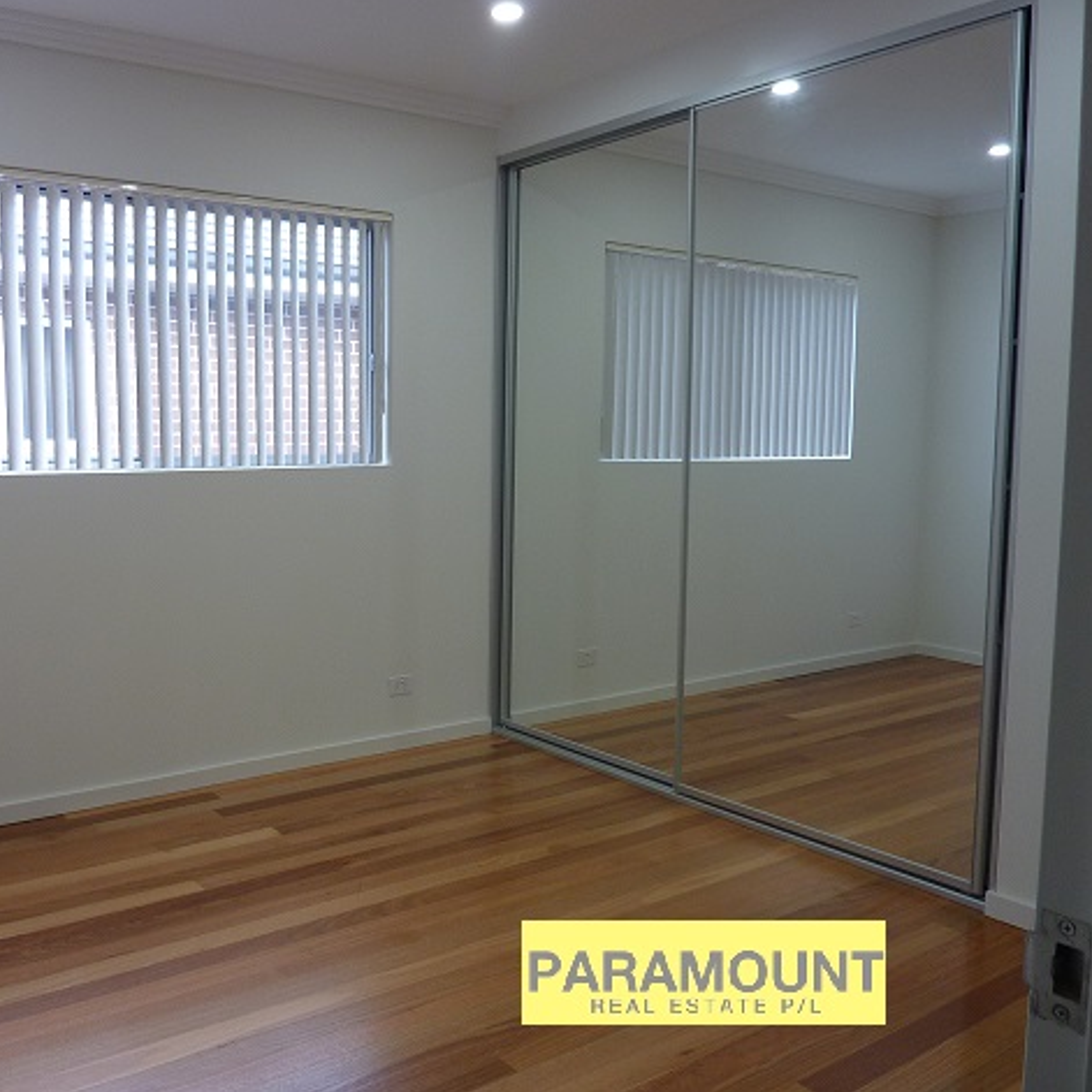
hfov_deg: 52.9
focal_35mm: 30
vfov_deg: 54.0
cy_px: 538
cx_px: 352
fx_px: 1071
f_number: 3.3
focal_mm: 4.1
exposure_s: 1/30
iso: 100
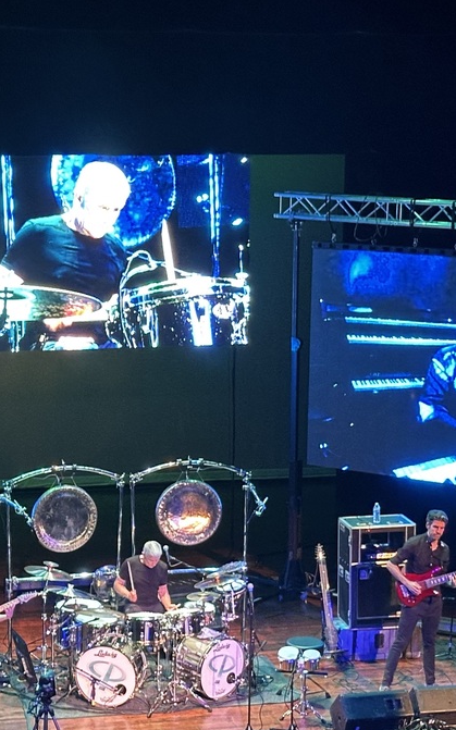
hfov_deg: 14.3
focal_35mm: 91
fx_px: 1811
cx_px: 155
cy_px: 450
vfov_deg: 22.8
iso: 400
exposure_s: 1/40
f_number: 1.78
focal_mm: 6.86
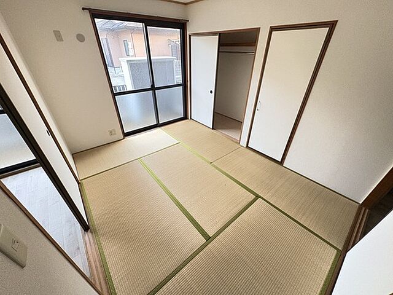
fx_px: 159
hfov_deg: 102.1
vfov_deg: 85.7
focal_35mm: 14
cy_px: 148
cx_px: 196
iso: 640
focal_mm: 2.22
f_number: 2.2
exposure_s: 1/60
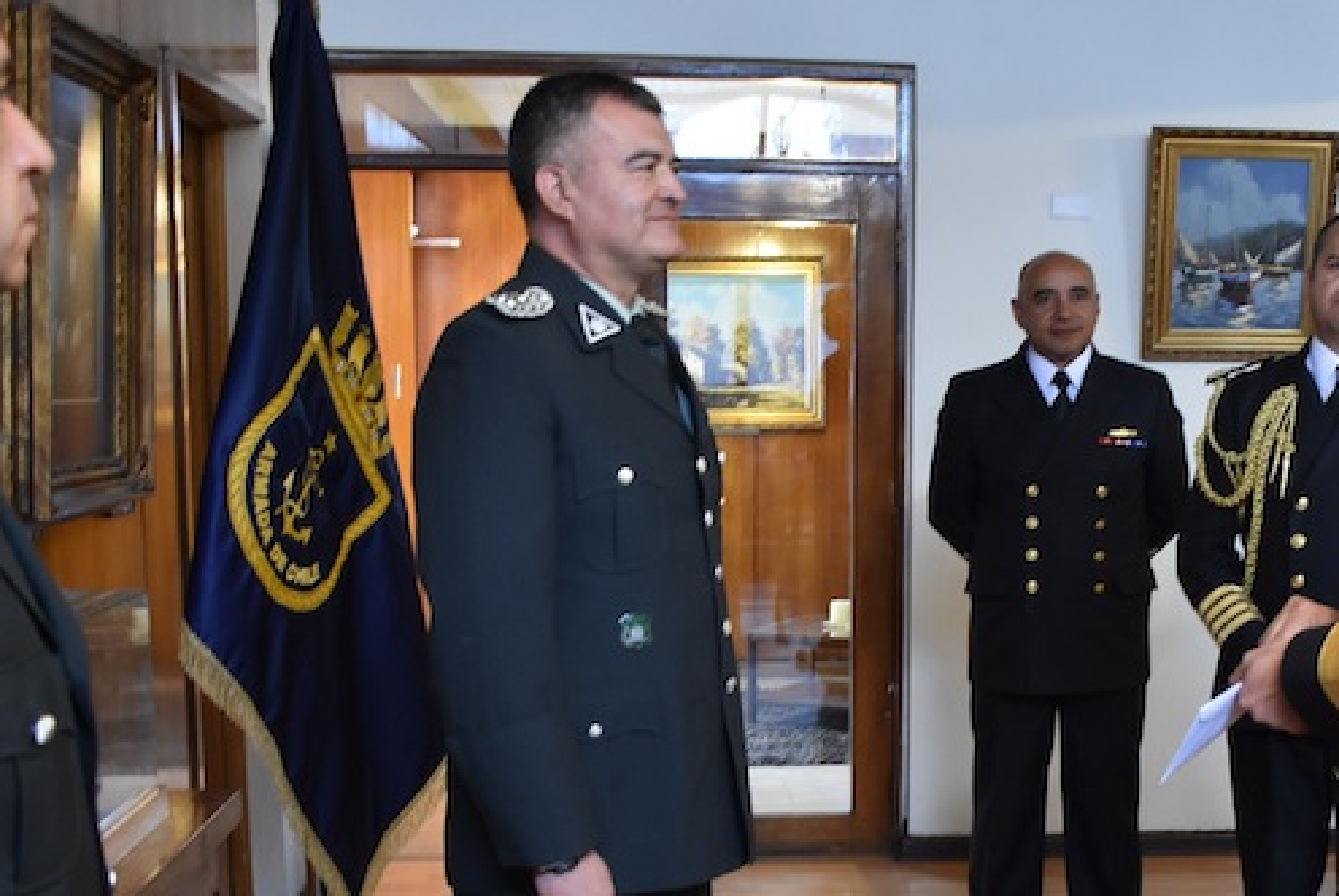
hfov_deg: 39.5
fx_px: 1825
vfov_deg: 27.2
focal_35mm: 49
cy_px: 694
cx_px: 961
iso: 1600
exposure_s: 1/25
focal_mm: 18
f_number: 3.5
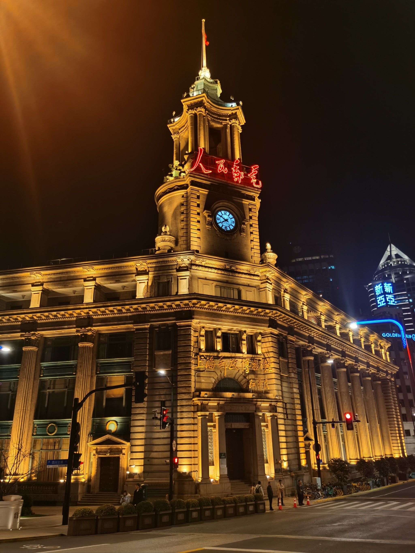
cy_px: 276
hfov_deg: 51.4
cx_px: 208
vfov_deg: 65.3
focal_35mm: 27
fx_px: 432
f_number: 1.6
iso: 250
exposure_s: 1/100
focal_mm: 5.56
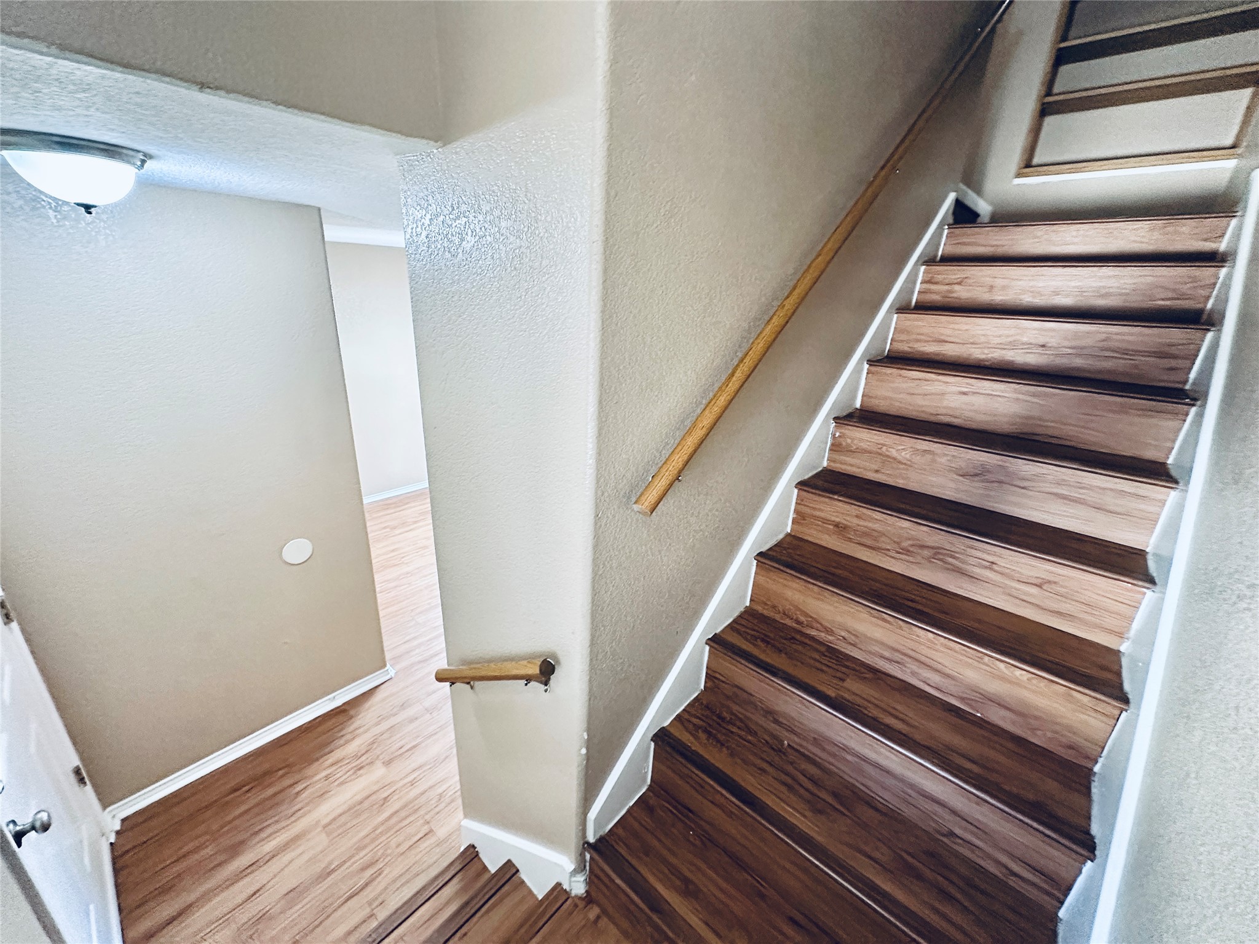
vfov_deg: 85.7
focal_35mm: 14
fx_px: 509
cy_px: 472
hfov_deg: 102.1
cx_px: 630
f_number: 2.2
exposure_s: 1/60
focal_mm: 2.22
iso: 640
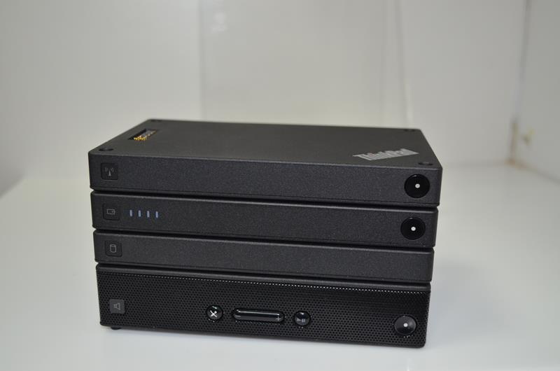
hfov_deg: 49.6
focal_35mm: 39
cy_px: 186
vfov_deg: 34.1
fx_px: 605
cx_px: 280
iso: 560
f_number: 4.2
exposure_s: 1/60
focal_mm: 26
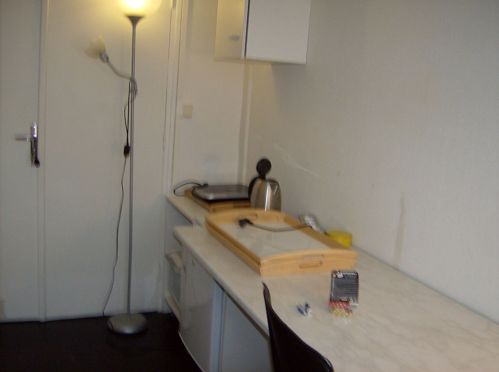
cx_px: 250
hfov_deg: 51.5
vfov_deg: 39.5
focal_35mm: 36
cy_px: 186
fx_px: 518
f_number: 2.8
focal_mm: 6
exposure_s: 1/60
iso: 200
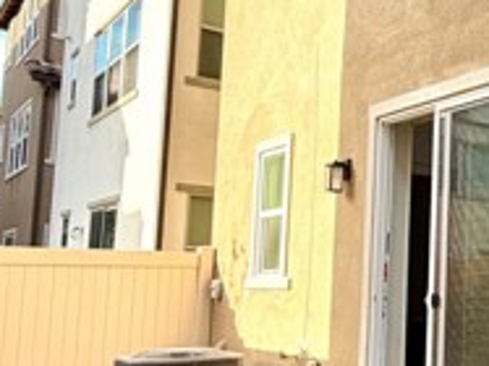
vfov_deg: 30.1
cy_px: 222
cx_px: 672
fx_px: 678
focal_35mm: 48
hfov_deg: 29.6
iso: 64
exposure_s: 1/502
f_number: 2.2
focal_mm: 2.22
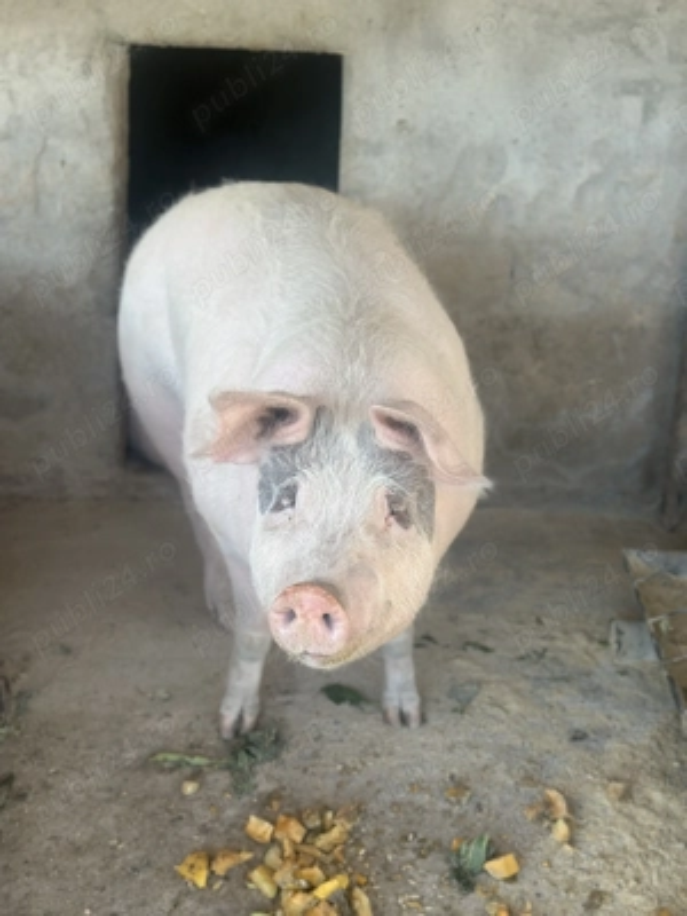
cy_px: 458
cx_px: 344
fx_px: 1270
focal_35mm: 48
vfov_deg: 39.7
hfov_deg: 30.3
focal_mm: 6.86
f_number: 1.78
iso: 80
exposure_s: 1/271
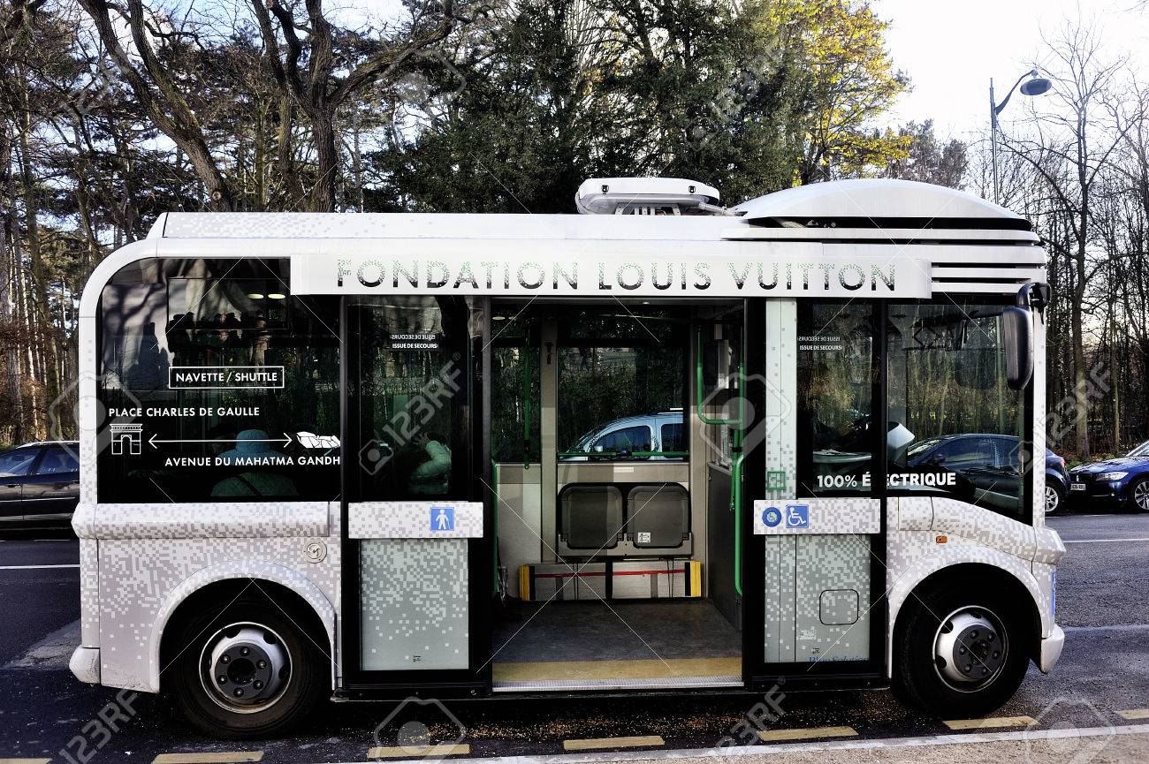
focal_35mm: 31
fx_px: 989
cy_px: 382
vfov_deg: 42.3
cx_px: 574
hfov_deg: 60.3
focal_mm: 31
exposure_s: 1/160
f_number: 6.3
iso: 200
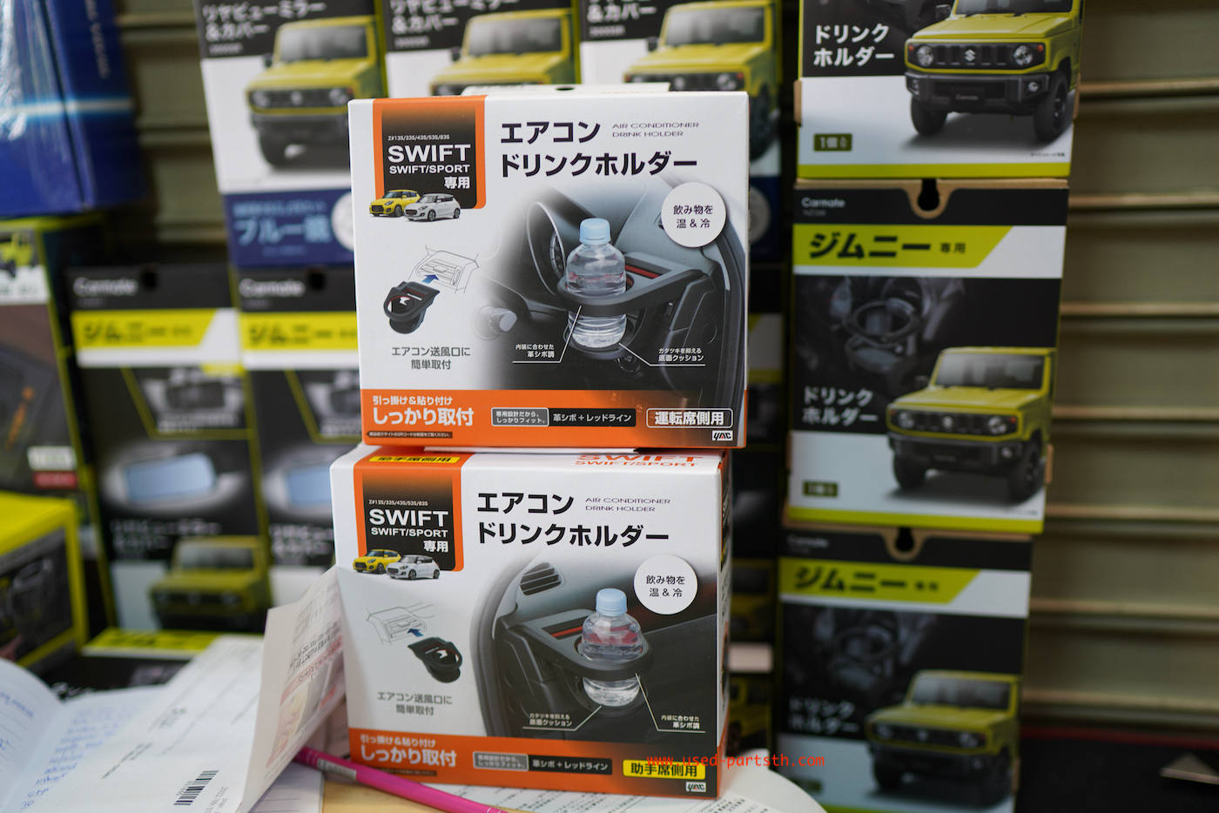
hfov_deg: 54.4
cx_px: 610
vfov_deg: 37.9
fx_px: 1185
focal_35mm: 35
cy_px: 406
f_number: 1.8
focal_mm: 35
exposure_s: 1/40
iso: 100
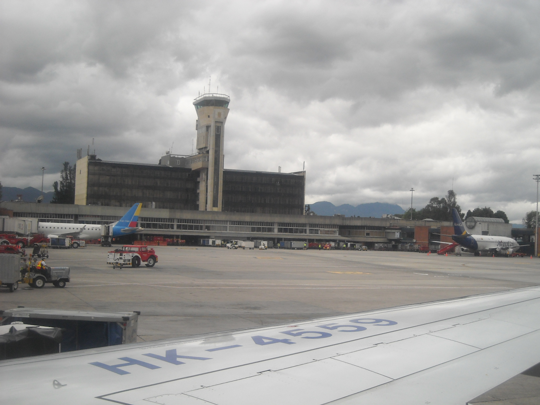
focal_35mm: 49
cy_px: 202
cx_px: 270
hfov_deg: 38.9
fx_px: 764
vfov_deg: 29.7
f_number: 6.3
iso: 129
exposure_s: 1/250
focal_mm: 7.92
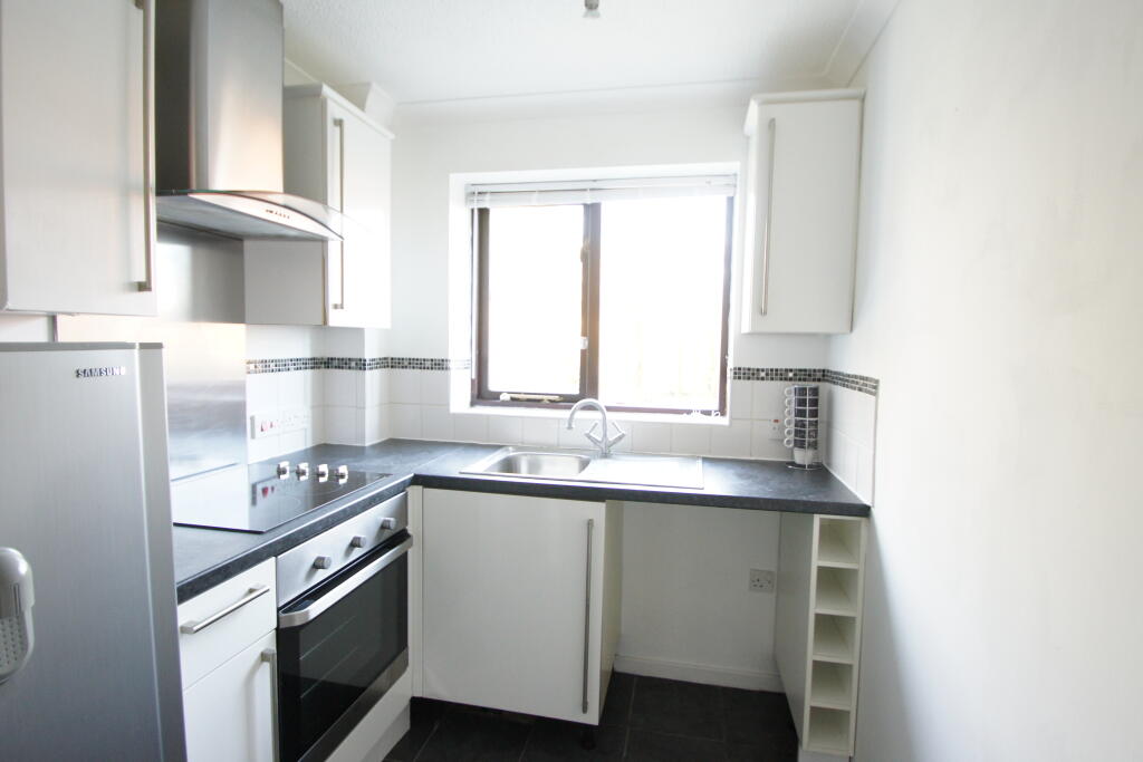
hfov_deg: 95.0
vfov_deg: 72.1
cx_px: 572
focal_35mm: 16
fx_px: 524
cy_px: 381
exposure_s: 1/30
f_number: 3.5
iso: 1250
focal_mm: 11
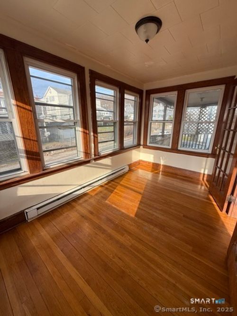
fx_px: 128
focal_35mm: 14
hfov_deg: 85.7
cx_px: 118
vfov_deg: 102.1
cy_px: 158
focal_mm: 2.22
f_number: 2.2
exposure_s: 1/280
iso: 50
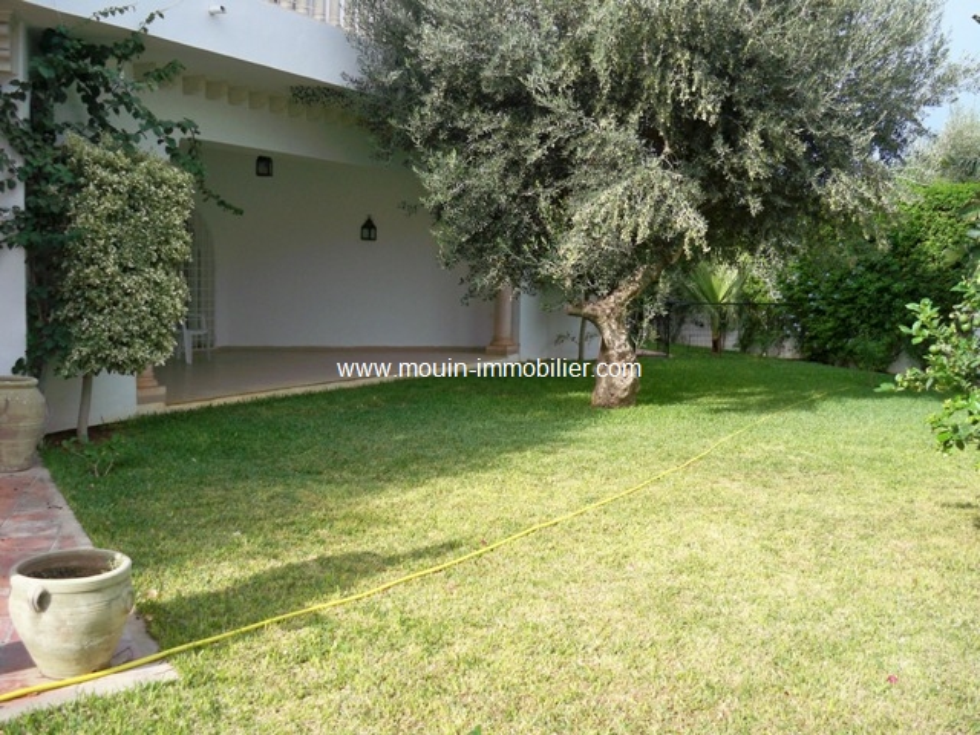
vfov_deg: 40.7
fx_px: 991
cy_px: 368
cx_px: 490
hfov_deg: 52.6
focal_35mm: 35
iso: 64
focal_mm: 6.3
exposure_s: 1/500
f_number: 3.1
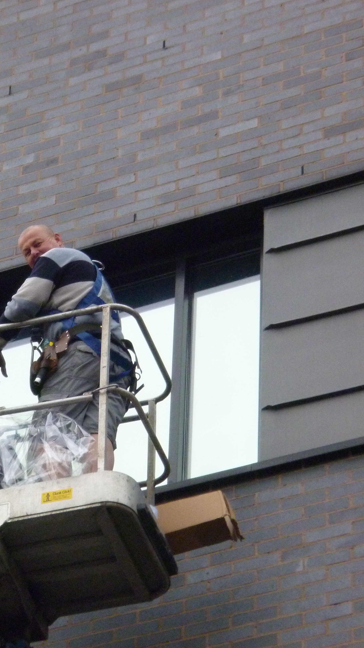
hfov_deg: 6.9
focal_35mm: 175
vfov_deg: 12.3
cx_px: 73
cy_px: 323
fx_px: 3003
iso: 400
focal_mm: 21.5
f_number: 5.9
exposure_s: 1/250
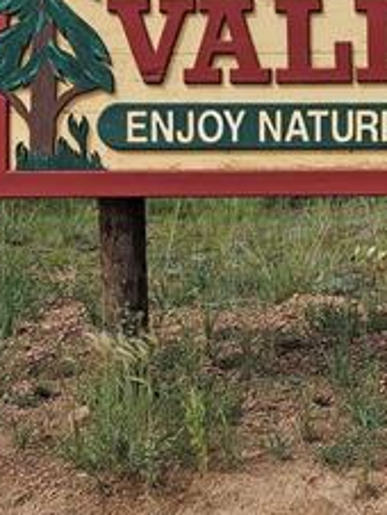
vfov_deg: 24.8
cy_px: 155
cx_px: 438
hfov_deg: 18.2
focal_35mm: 78
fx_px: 1161
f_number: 1.8
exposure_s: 1/1380
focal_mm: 5.4
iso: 25
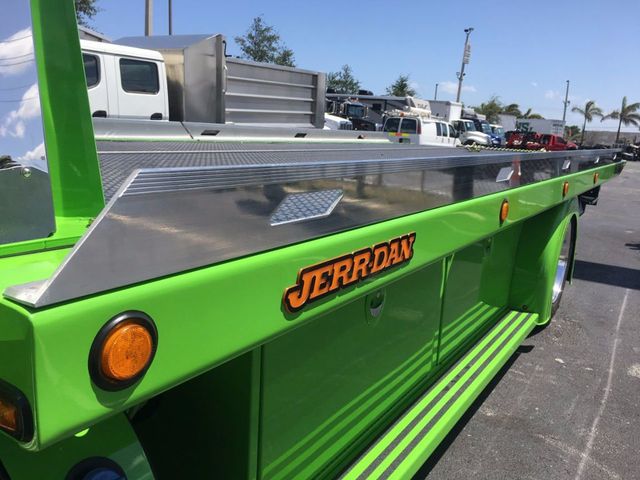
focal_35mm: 29
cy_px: 240
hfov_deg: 61.7
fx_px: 536
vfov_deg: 48.2
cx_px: 320
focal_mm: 4.15
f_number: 2.2
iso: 25
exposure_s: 1/1672
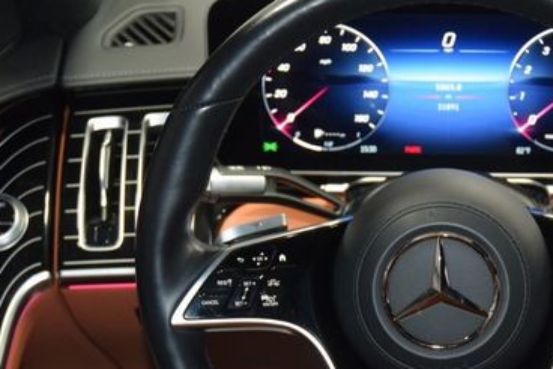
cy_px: 269
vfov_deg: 16.8
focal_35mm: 81
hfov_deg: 24.7
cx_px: 437
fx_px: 1243
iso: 1800
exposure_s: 1/30
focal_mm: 31
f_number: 4
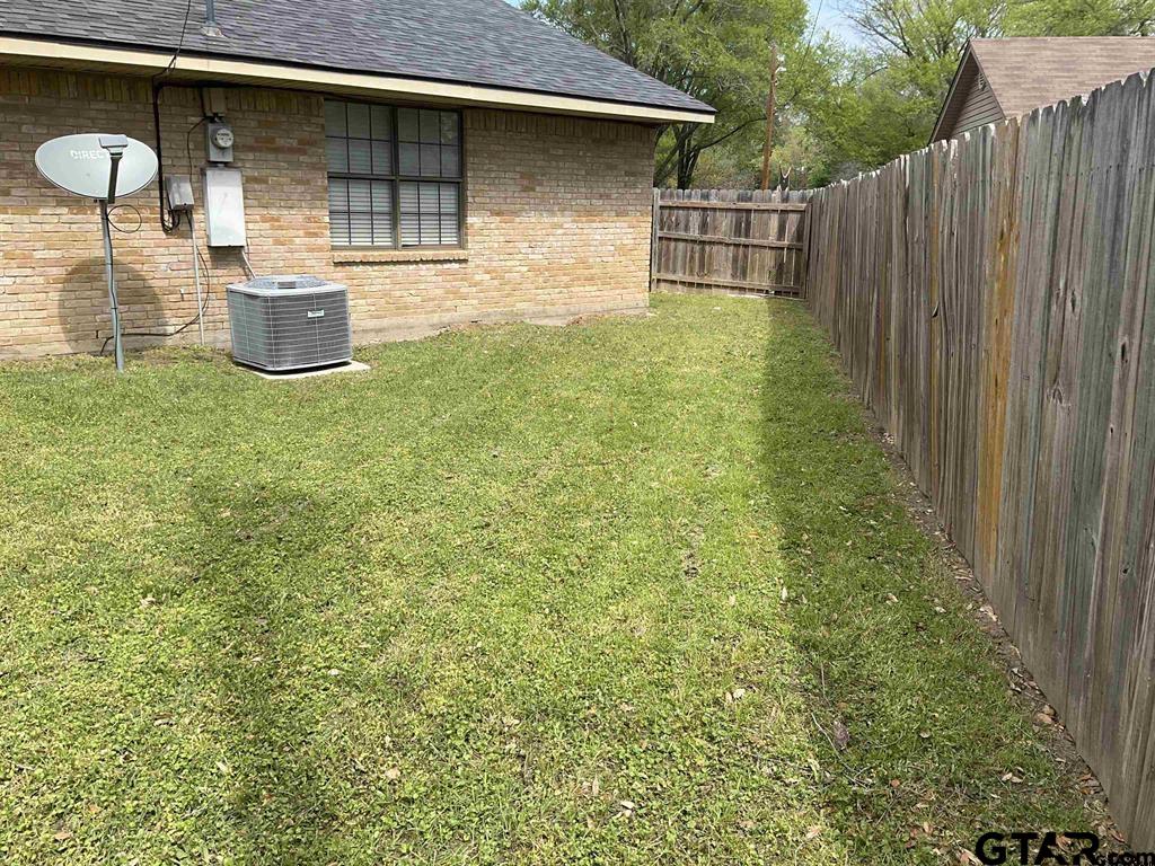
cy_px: 433
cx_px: 578
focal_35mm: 29
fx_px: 968
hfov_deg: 61.7
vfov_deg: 48.2
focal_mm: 3
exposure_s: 1/1168
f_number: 1.8
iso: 25
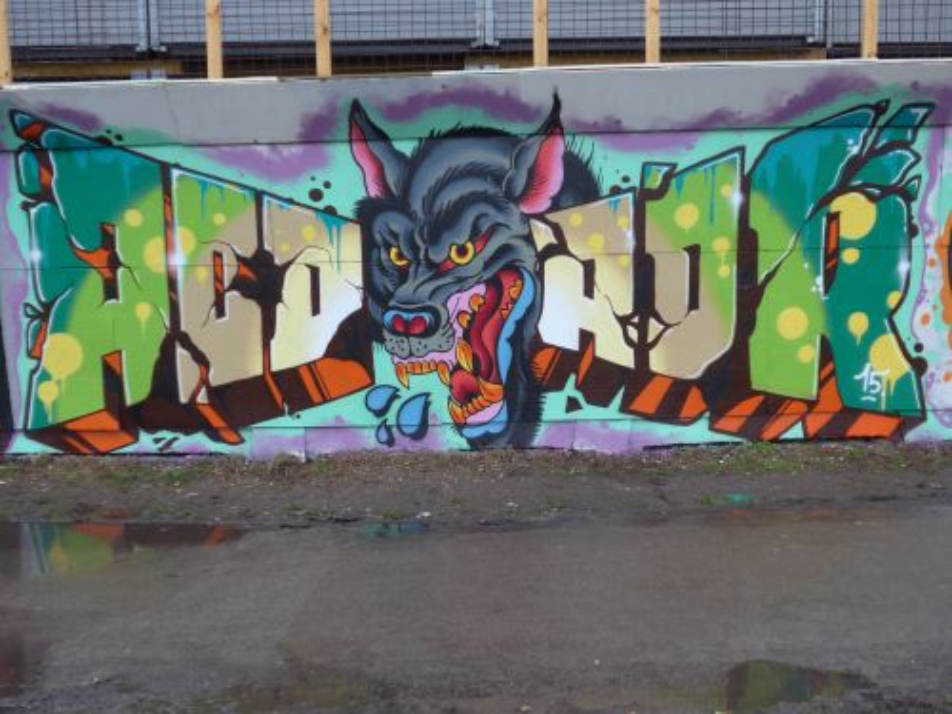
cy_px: 357
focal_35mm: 31
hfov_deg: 58.4
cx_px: 476
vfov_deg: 45.4
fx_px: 853
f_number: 2.1
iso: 80
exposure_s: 1/80
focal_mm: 6.5
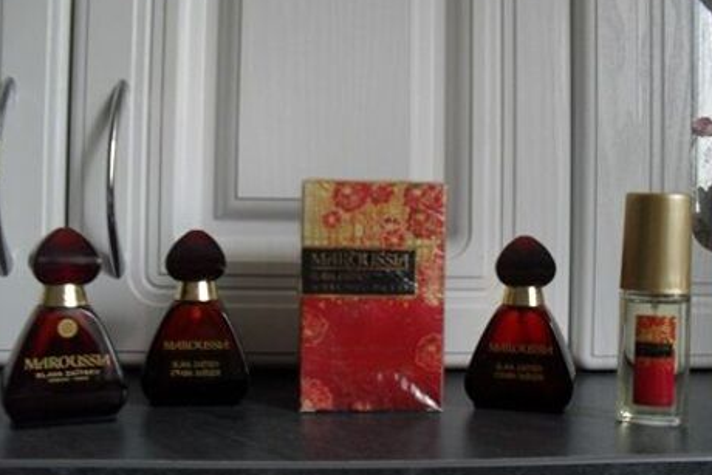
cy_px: 232
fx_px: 752
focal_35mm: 38
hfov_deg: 50.7
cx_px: 367
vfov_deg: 35.1
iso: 240
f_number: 3.2
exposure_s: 1/15
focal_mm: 6.3
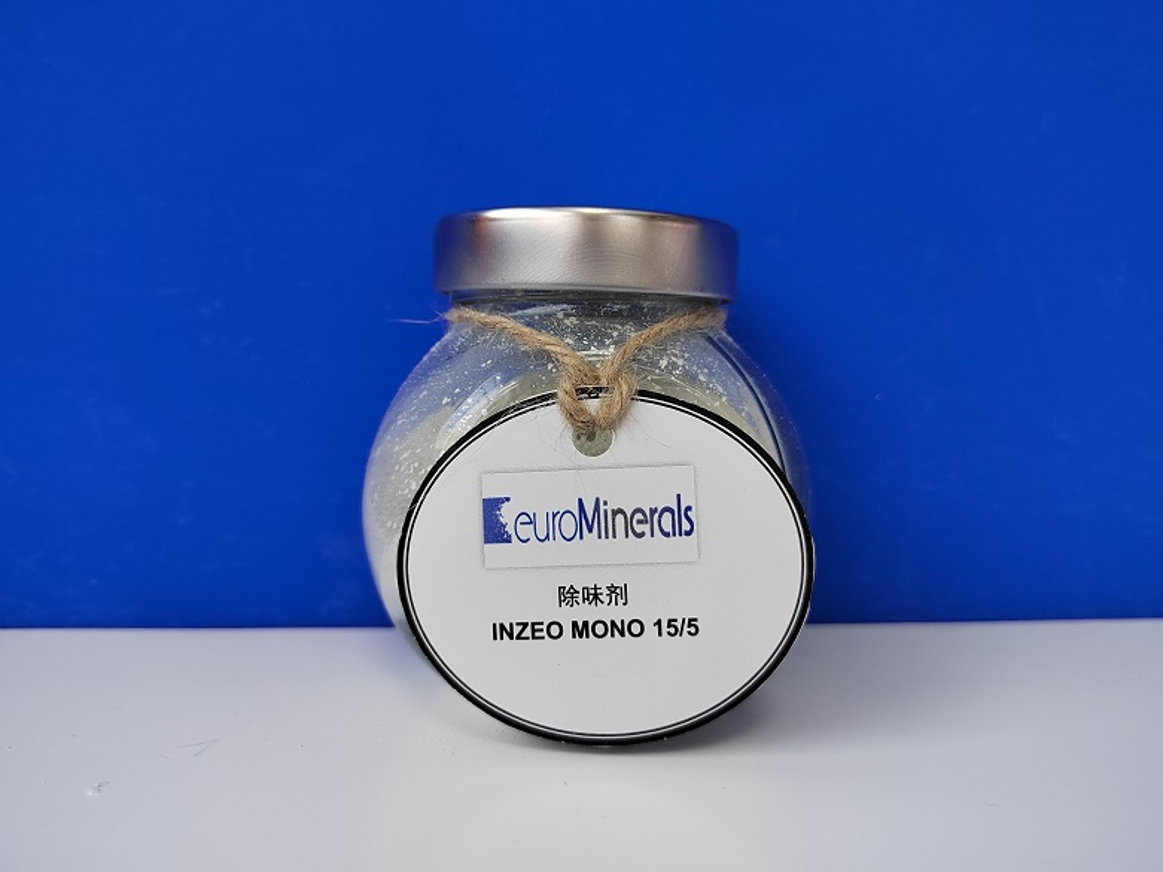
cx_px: 582
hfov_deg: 73.9
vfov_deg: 58.9
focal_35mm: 23
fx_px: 773
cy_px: 436
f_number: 1.9
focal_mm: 5.52
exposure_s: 1/100
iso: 584
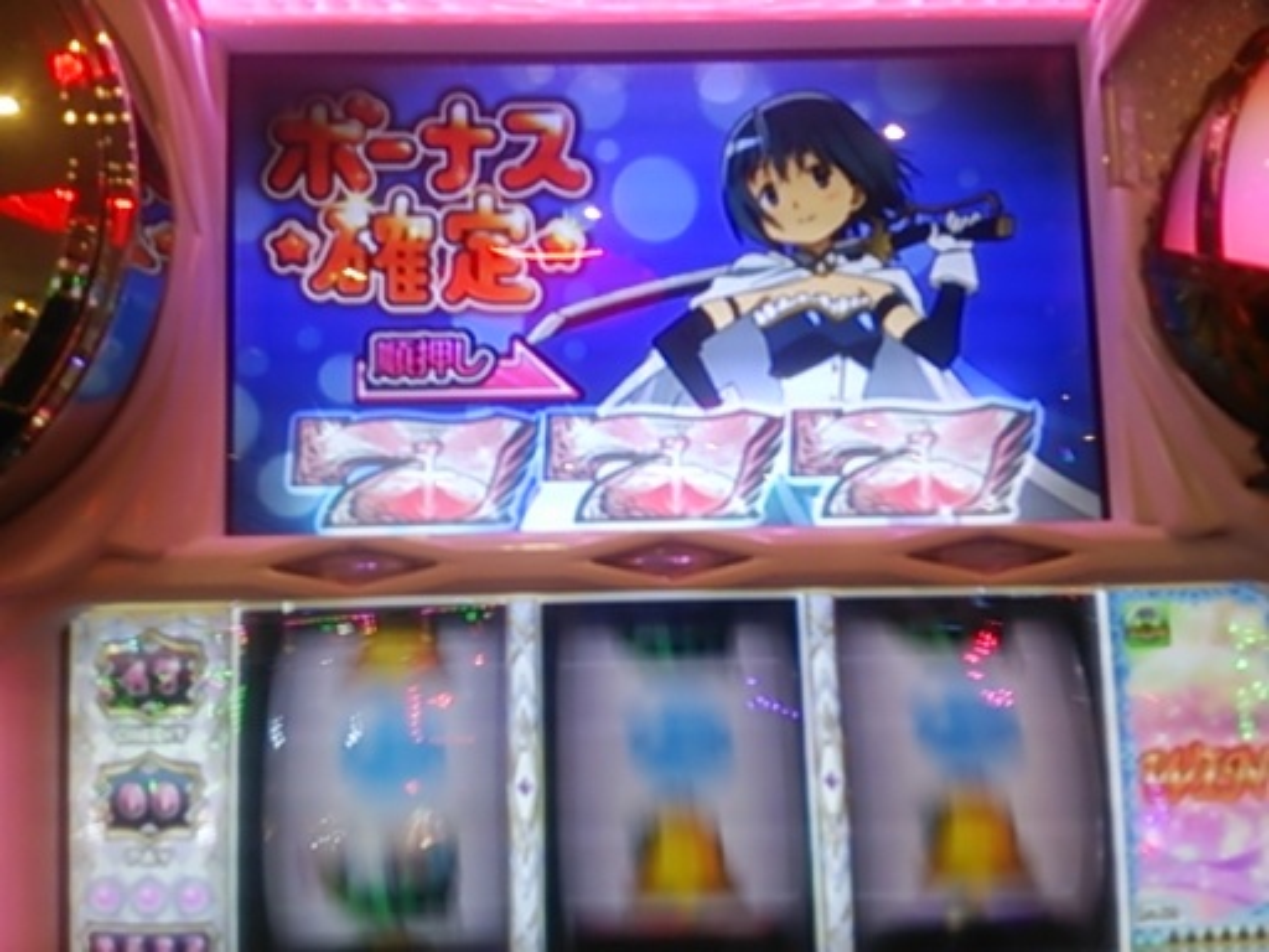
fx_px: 1100
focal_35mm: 30
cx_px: 634
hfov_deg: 60.0
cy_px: 476
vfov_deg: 46.8
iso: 64
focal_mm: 4.06
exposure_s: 1/59
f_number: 1.94
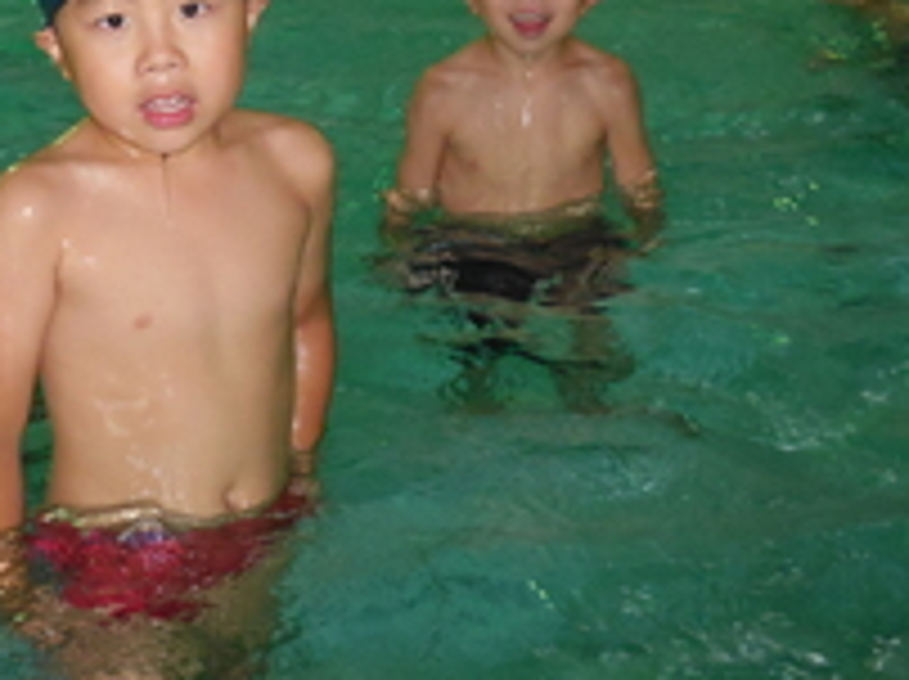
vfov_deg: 18.7
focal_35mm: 78
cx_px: 356
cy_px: 144
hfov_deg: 25.0
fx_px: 2046
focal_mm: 8.1
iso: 720
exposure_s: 1/60
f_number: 4.2
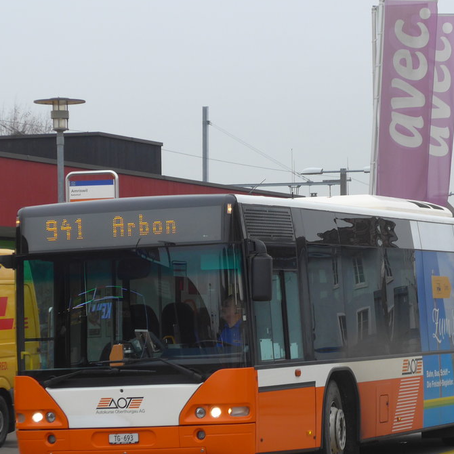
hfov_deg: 10.7
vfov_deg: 10.7
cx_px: 260
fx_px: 2419
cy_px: 301
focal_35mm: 163
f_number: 4.8
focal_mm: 20.4
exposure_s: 1/80
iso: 125
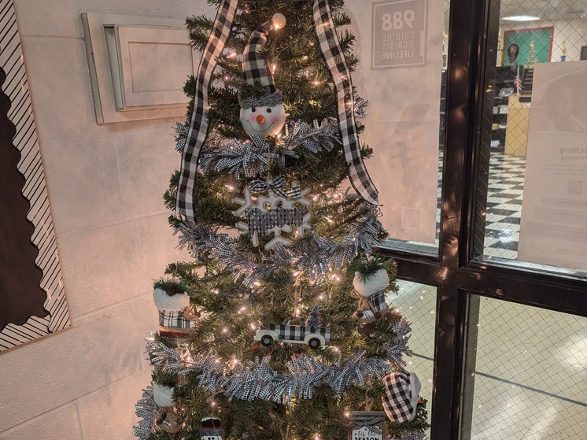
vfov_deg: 42.6
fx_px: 559
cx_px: 284
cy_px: 272
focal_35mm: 33
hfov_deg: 55.4
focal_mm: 6.9
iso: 38
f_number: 1.68
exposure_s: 1/129
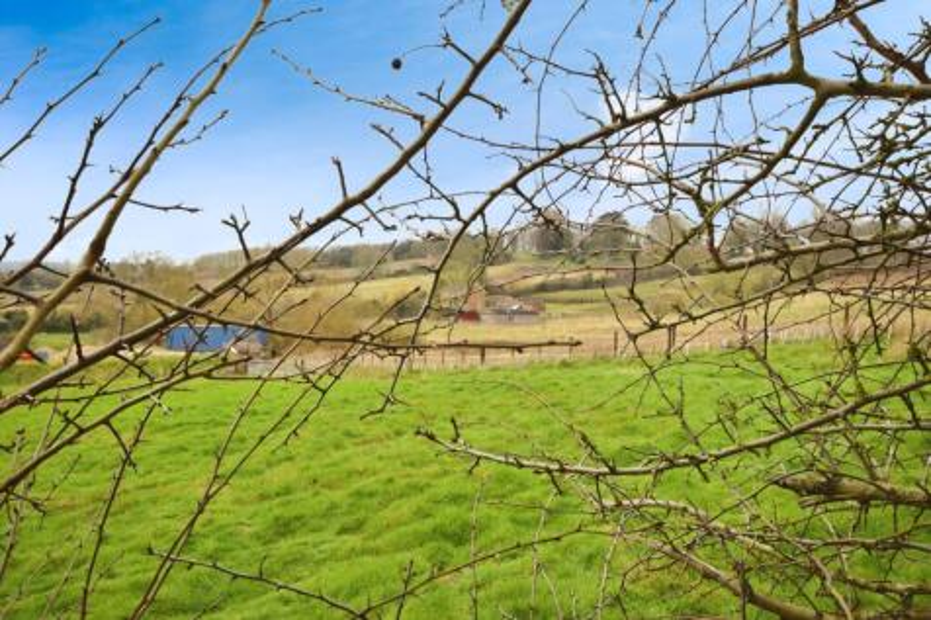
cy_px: 310
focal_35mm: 30
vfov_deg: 43.6
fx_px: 776
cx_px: 466
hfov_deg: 61.9
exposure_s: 1/250
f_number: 8
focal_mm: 20
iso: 360
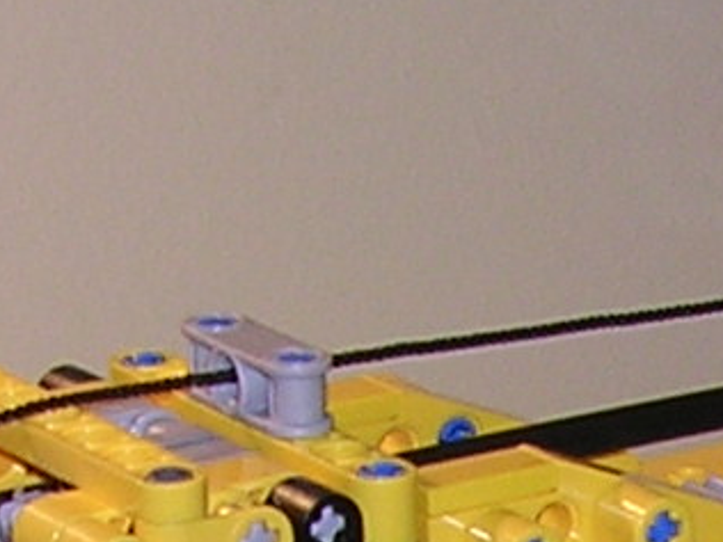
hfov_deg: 7.9
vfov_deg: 5.8
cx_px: 1114
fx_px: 5138
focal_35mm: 246
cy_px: 1420
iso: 100
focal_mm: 5.8
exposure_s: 1/60.1
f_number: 2.8
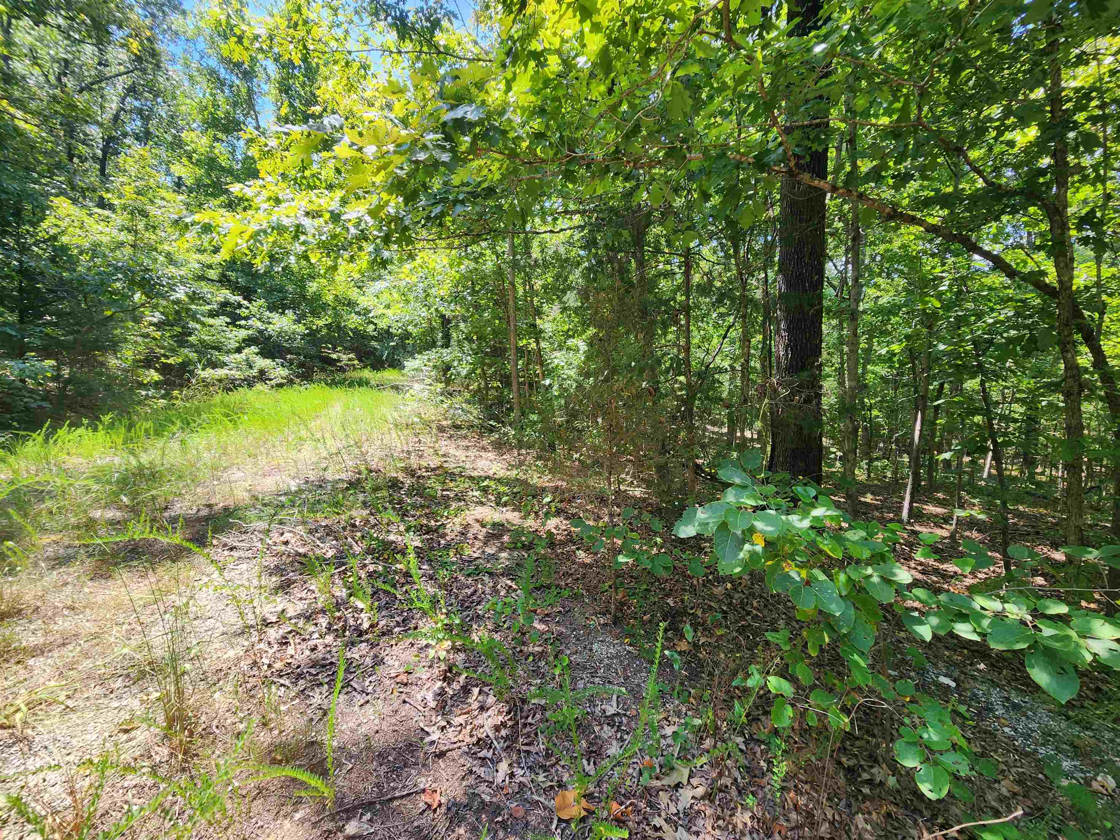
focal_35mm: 13
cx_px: 560
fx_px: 421
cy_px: 420
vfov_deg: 89.9
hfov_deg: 106.2
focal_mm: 2.2
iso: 50
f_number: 2.2
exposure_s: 1/251
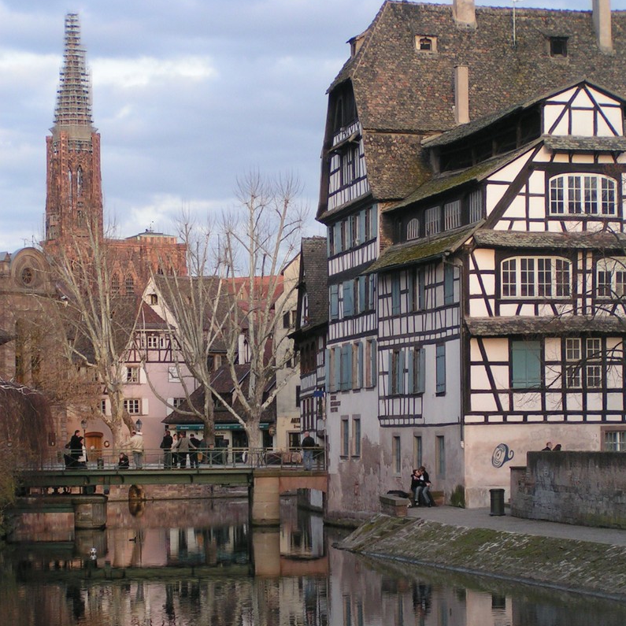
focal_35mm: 108
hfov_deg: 16.1
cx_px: 314
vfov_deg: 16.1
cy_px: 404
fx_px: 2210
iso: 80
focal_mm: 13.9
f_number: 3.2
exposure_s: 1/100
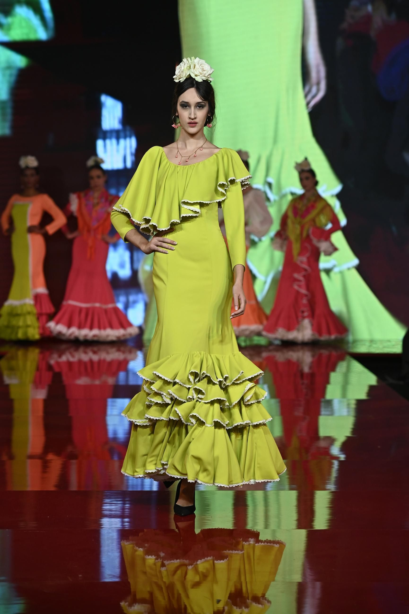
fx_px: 1792
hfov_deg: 13.0
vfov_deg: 19.5
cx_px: 204
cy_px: 307
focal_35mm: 105
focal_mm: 105
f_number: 4
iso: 1000
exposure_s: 1/400
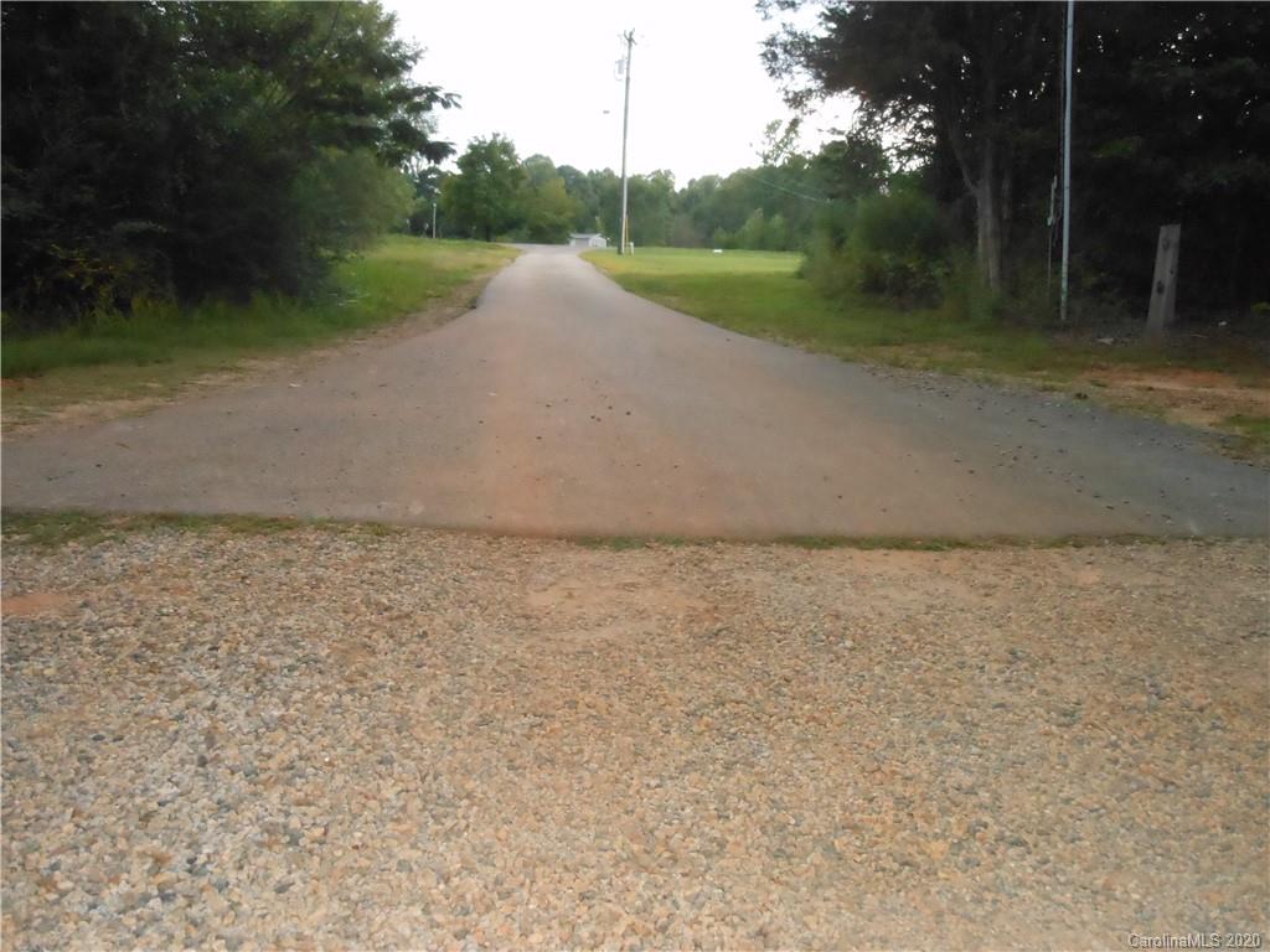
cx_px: 635
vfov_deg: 42.9
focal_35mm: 33
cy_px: 476
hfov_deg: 55.4
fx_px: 1211
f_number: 4
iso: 800
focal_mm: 5.9
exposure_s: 1/25
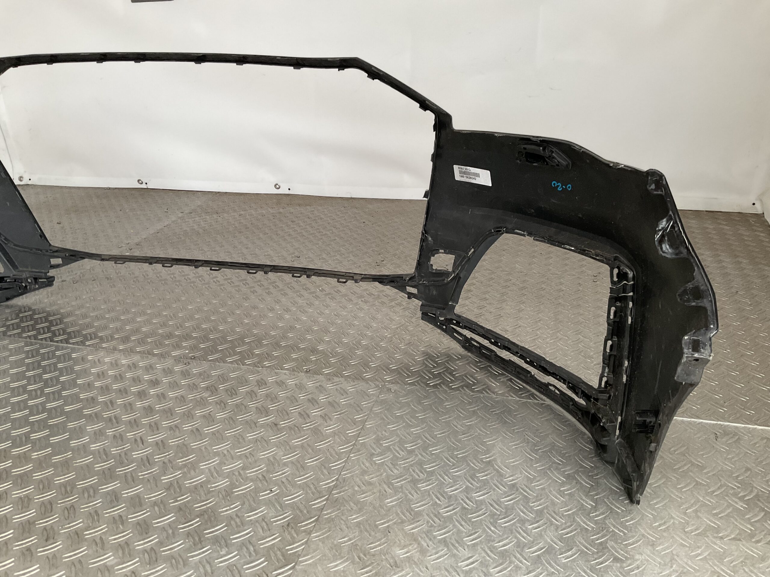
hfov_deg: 61.7
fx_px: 645
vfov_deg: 48.2
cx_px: 385
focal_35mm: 29
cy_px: 288
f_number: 1.8
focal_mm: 3
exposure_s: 1/60
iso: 64
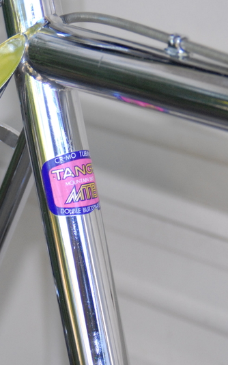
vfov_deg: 12.5
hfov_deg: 7.9
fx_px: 1659
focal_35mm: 167
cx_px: 84
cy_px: 184
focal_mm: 62
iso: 640
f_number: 5
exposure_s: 1/100
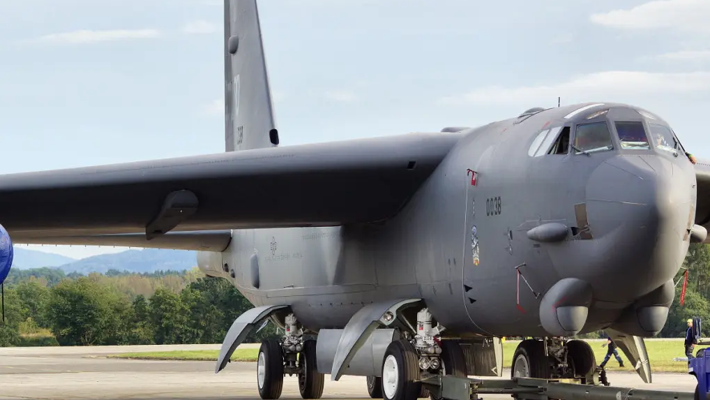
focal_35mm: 190
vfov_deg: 6.4
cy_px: 190
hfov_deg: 11.3
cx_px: 356
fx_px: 3578
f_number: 8
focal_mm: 120
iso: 200
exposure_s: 1/80
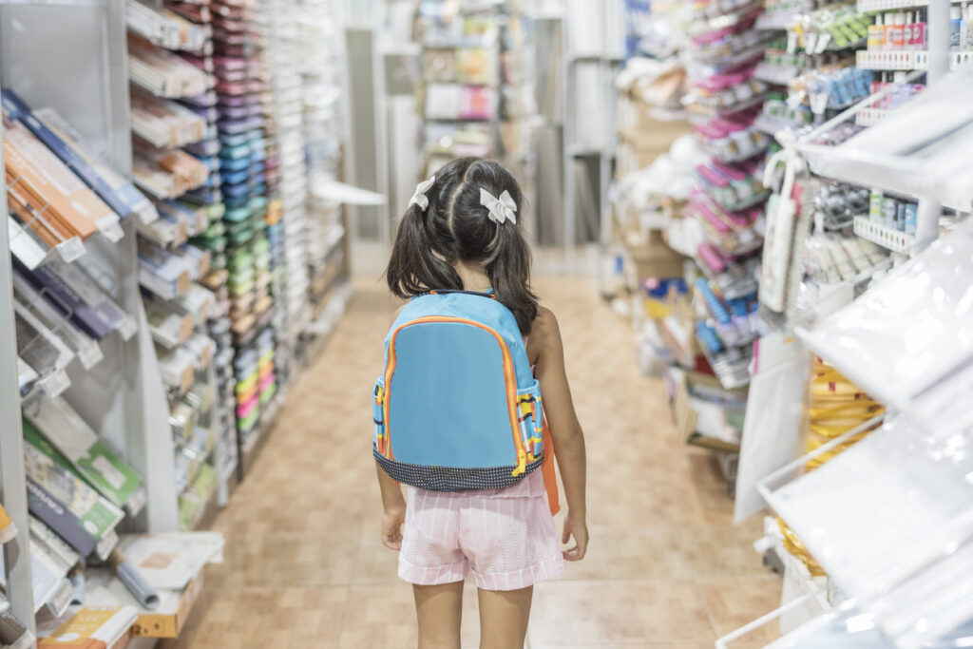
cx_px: 486
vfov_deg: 23.4
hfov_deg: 34.5
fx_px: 1568
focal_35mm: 58
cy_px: 324
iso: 2500
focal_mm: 58
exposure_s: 1/250
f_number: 2.2
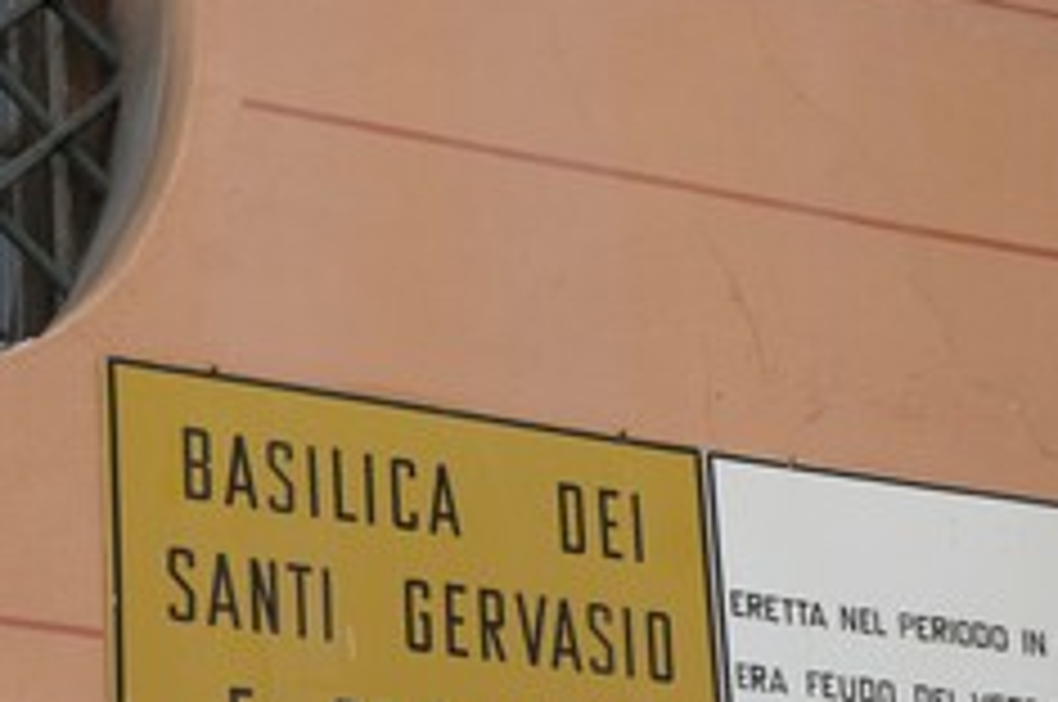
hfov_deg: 13.7
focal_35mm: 150
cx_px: 491
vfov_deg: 9.1
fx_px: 4402
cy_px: 594
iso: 320
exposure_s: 1/250
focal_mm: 51
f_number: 6.3
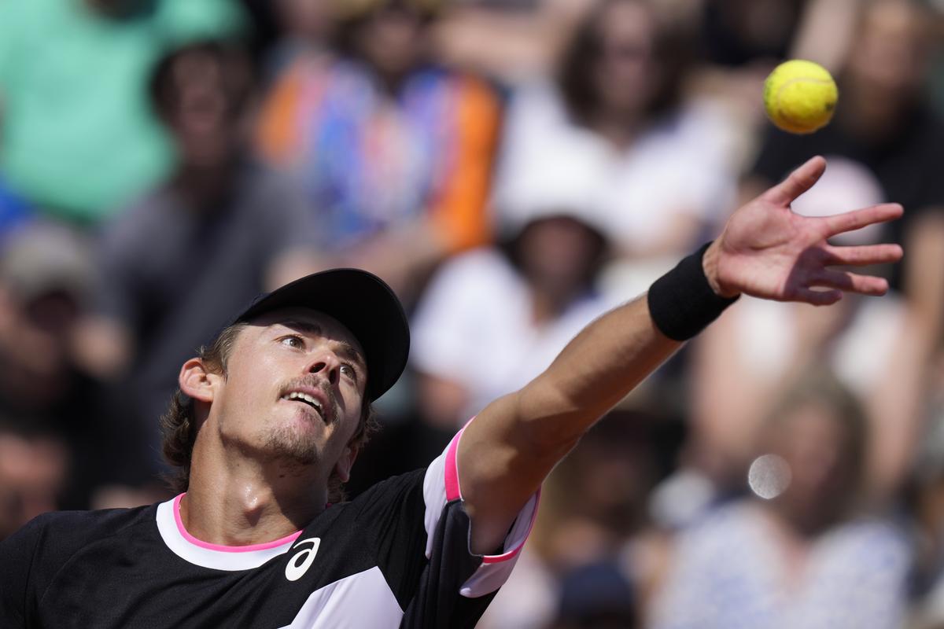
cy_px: 314
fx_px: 10488
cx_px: 472
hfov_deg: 5.2
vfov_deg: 3.4
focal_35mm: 400
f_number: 4
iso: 400
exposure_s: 1/6400
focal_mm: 400
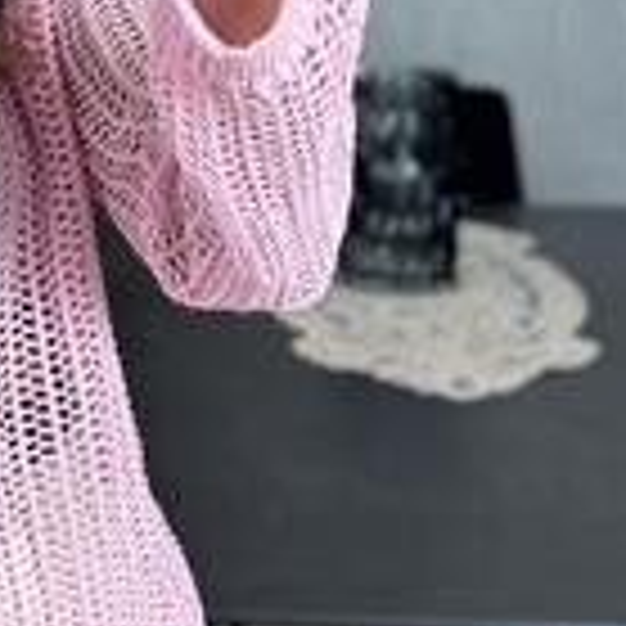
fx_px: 3151
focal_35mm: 154
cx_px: -221
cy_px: 176
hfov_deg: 11.0
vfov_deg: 11.3
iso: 100
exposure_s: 1/150
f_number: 1.78
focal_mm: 6.86
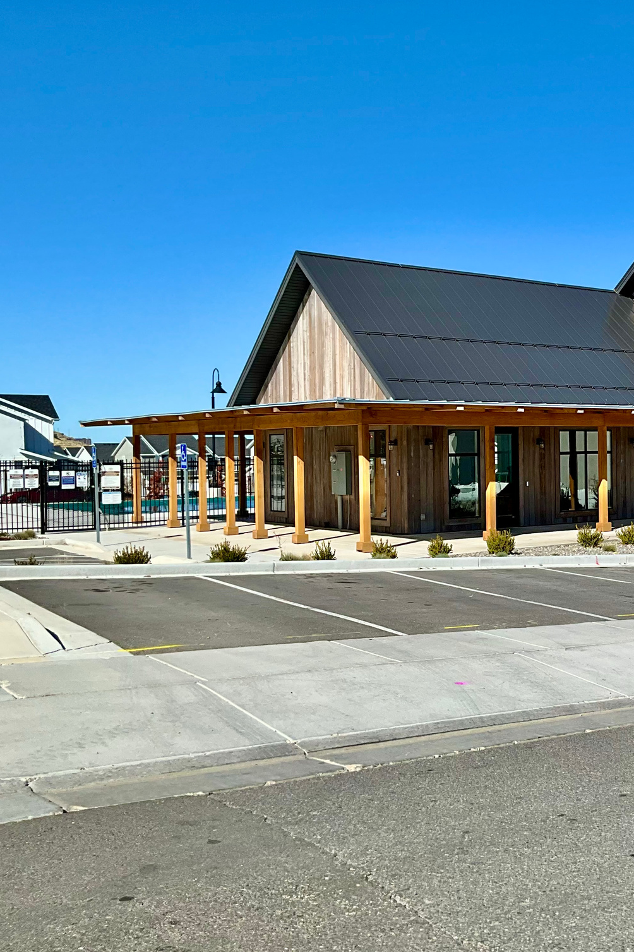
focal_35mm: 41
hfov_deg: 30.6
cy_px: 469
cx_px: 610
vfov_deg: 47.4
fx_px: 1083
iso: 25
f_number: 1.8
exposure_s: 1/2801
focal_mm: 3
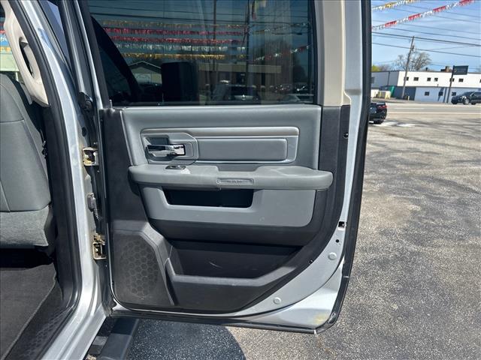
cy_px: 180
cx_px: 240
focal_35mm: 26
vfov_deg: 53.1
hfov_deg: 67.3
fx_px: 361
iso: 50
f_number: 1.5
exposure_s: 1/2045
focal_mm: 5.7
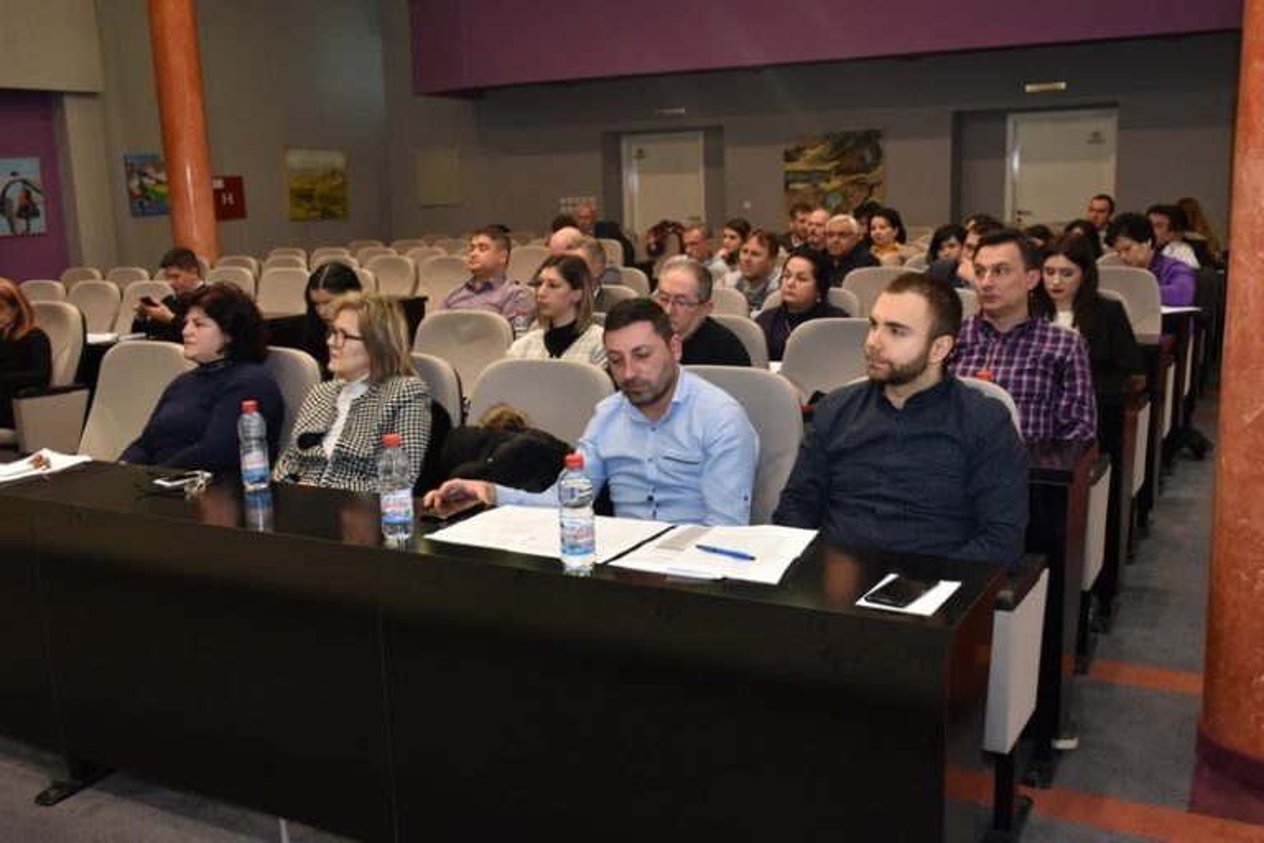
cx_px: 632
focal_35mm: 34
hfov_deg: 55.1
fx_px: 1211
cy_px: 422
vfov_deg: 38.4
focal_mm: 23
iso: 800
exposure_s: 1/60
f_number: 5.6
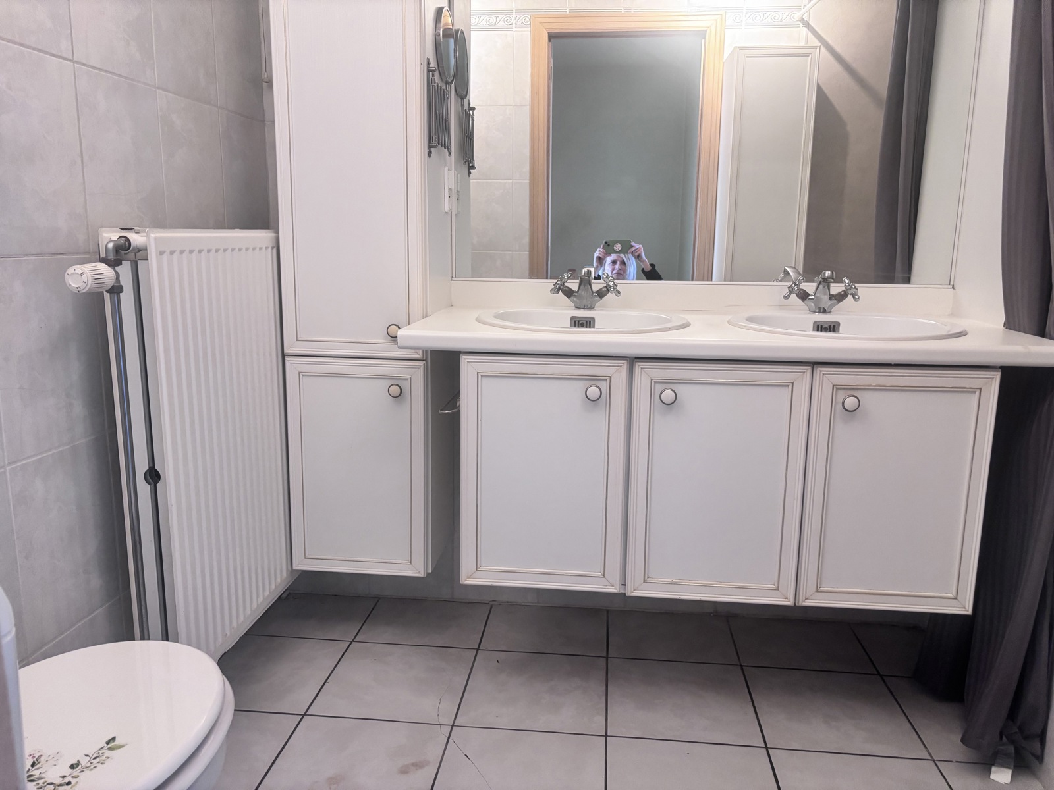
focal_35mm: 26
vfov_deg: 53.1
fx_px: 792
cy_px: 395
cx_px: 527
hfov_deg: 67.3
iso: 200
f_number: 1.6
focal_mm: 5.96
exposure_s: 1/50
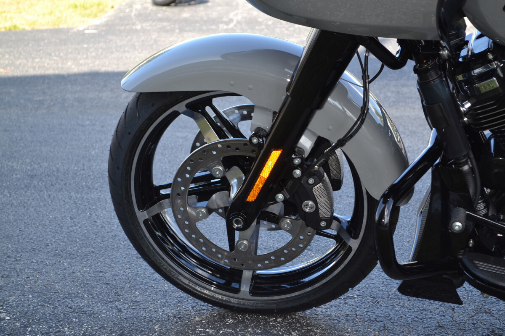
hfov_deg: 24.6
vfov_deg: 16.6
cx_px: 252
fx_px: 1157
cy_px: 168
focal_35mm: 82
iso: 200
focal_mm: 55
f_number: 5.6
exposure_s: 1/125
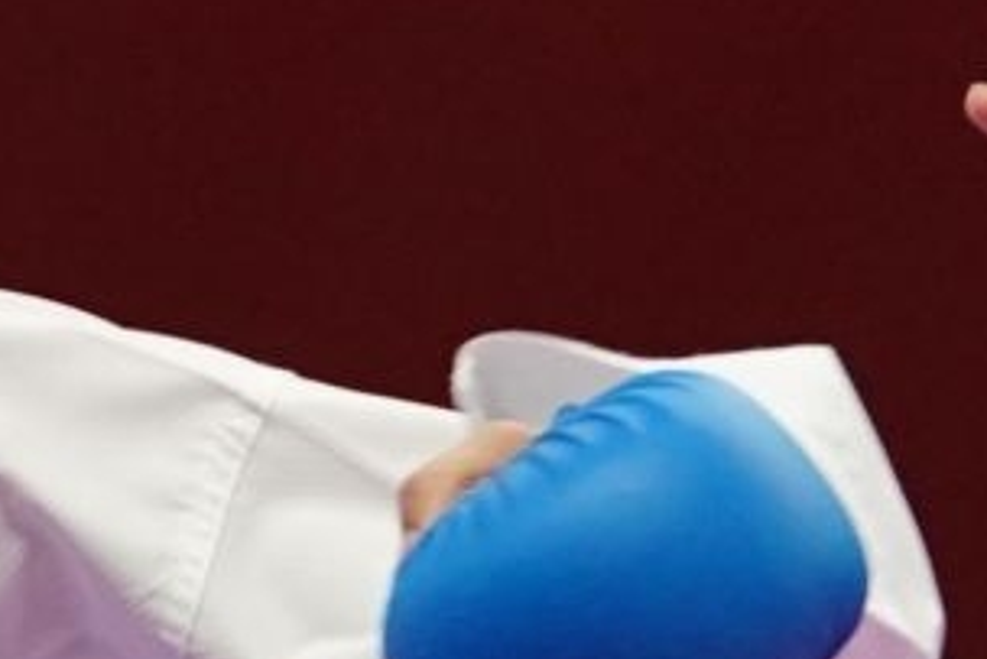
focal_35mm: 1977
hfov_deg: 1.0
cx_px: 451
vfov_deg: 0.7
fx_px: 54226
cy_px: 214
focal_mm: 223
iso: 3200
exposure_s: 1/1000
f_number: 4
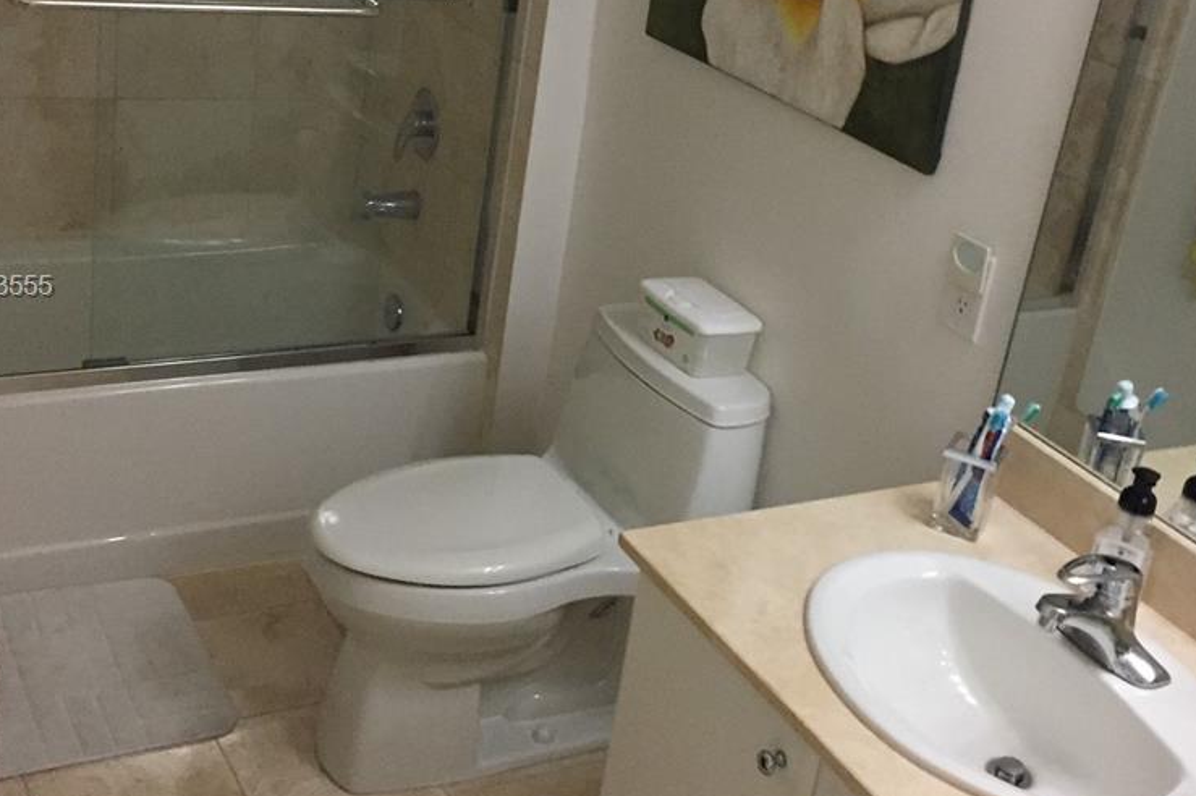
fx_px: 1627
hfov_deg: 40.3
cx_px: 641
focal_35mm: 49
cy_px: 290
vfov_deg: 27.4
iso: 250
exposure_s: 1/30
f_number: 2.2
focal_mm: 4.15
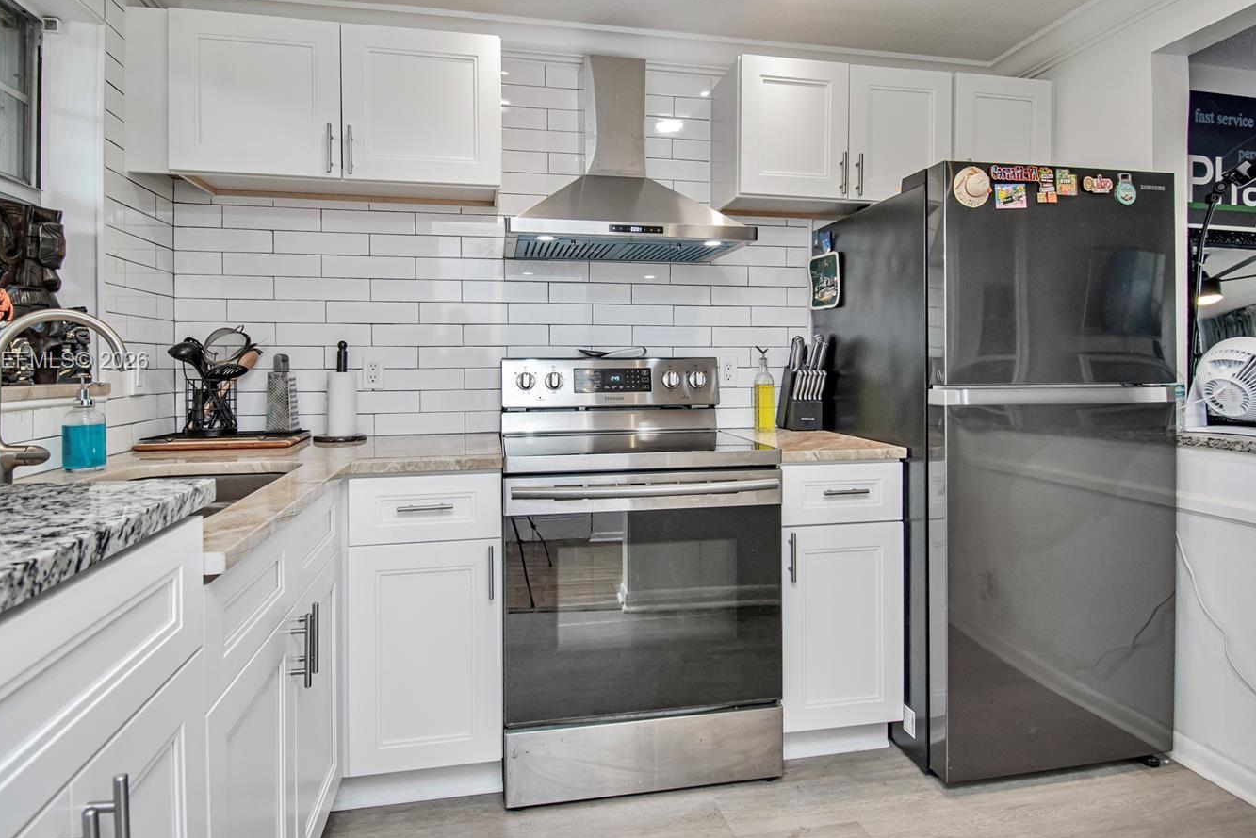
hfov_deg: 90.0
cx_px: 609
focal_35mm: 18
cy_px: 362
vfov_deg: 67.1
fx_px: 628
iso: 800
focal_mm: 10
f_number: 5
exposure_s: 1/100
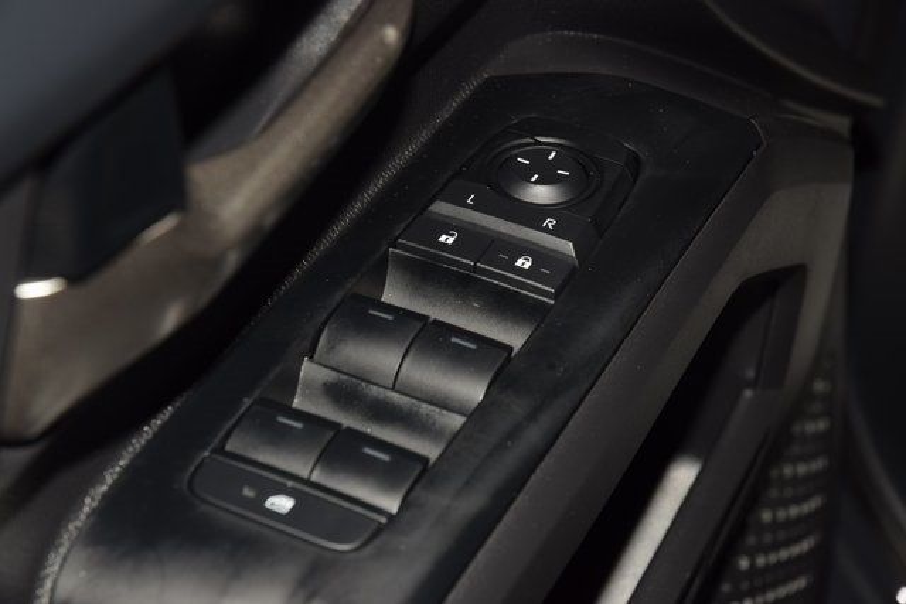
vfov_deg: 13.0
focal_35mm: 105
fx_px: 2643
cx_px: 453
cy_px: 302
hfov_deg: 19.5
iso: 125
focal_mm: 70
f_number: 8
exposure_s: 1/125
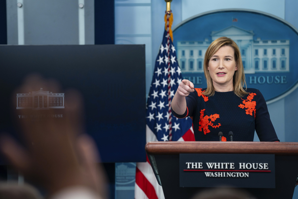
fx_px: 1656
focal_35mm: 200
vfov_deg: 6.9
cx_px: 149
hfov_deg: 10.3
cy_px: 100
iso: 800
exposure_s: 1/250
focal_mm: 200
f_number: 3.5
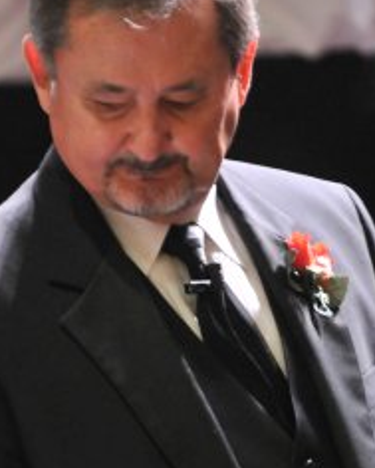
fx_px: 9913
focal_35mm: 715
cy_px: 414
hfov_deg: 2.2
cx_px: 180
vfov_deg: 2.7
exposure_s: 1/50
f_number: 2.8
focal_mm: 200
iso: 1600
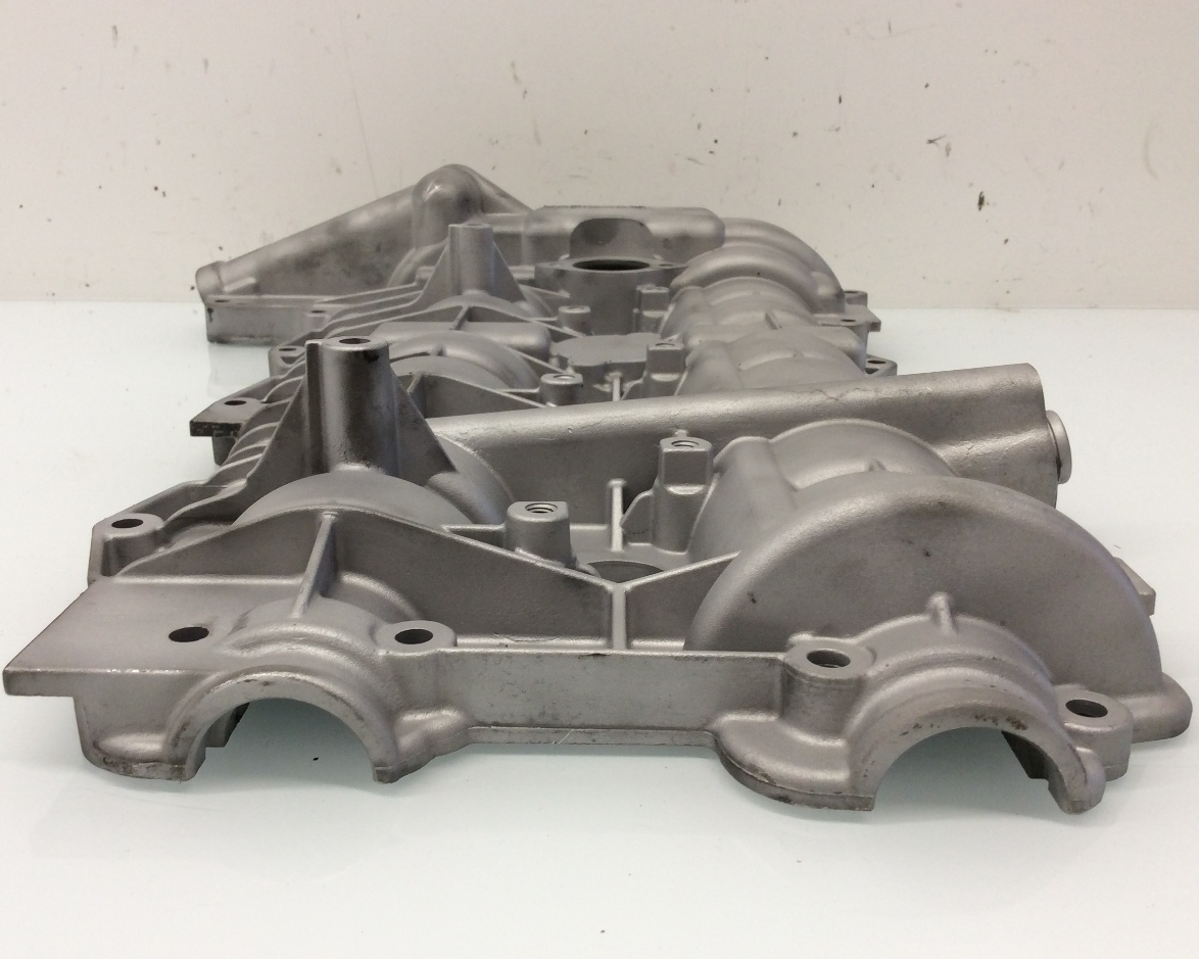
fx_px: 1206
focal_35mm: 34
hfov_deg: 52.8
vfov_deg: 43.4
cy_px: 474
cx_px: 569
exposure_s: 1/60
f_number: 2.4
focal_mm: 3.3
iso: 40
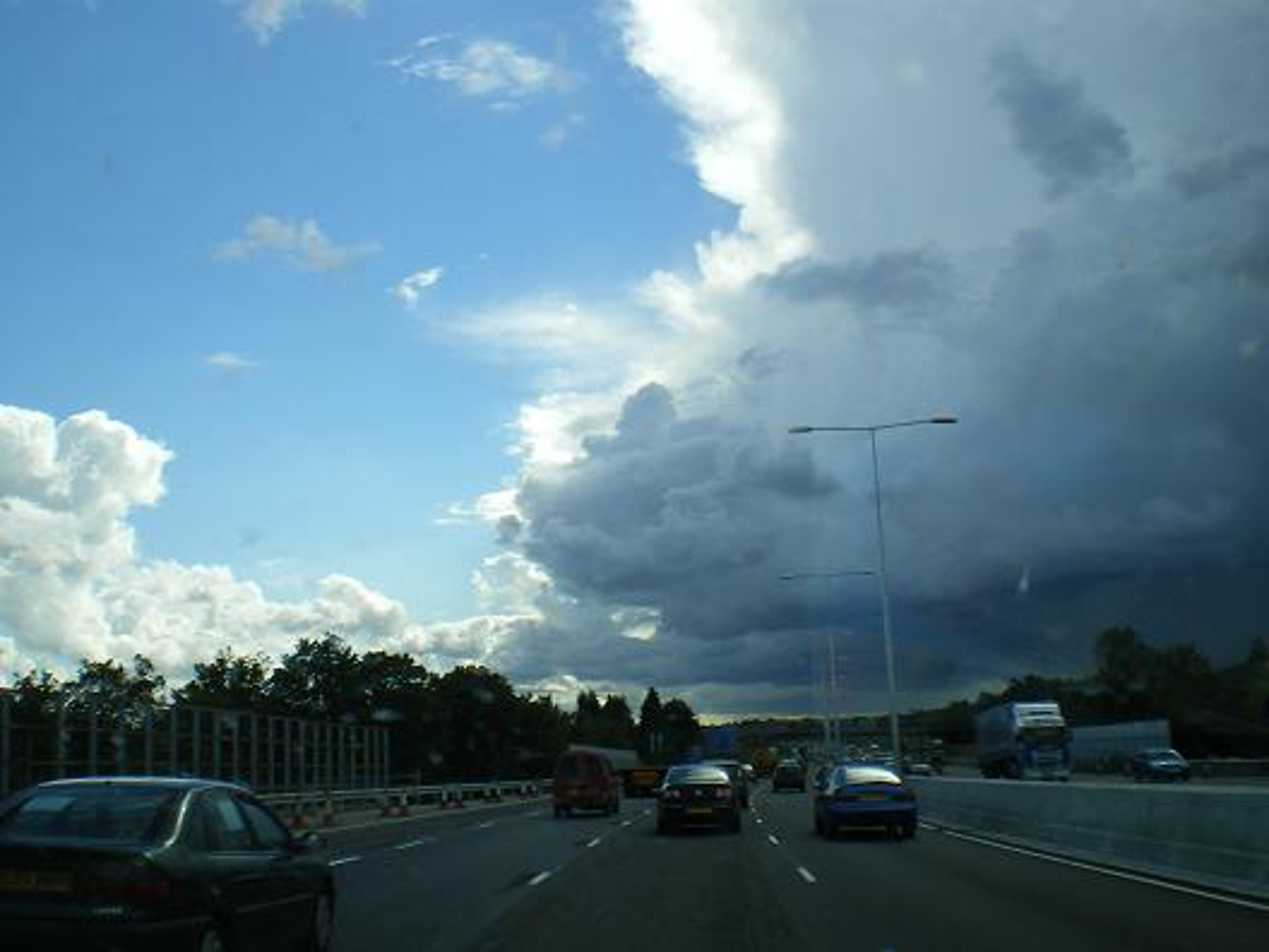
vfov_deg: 37.7
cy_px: 476
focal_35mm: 38
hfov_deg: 49.0
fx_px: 1393
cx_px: 634
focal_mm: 6.3
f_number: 4.6
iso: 64
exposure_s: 1/320
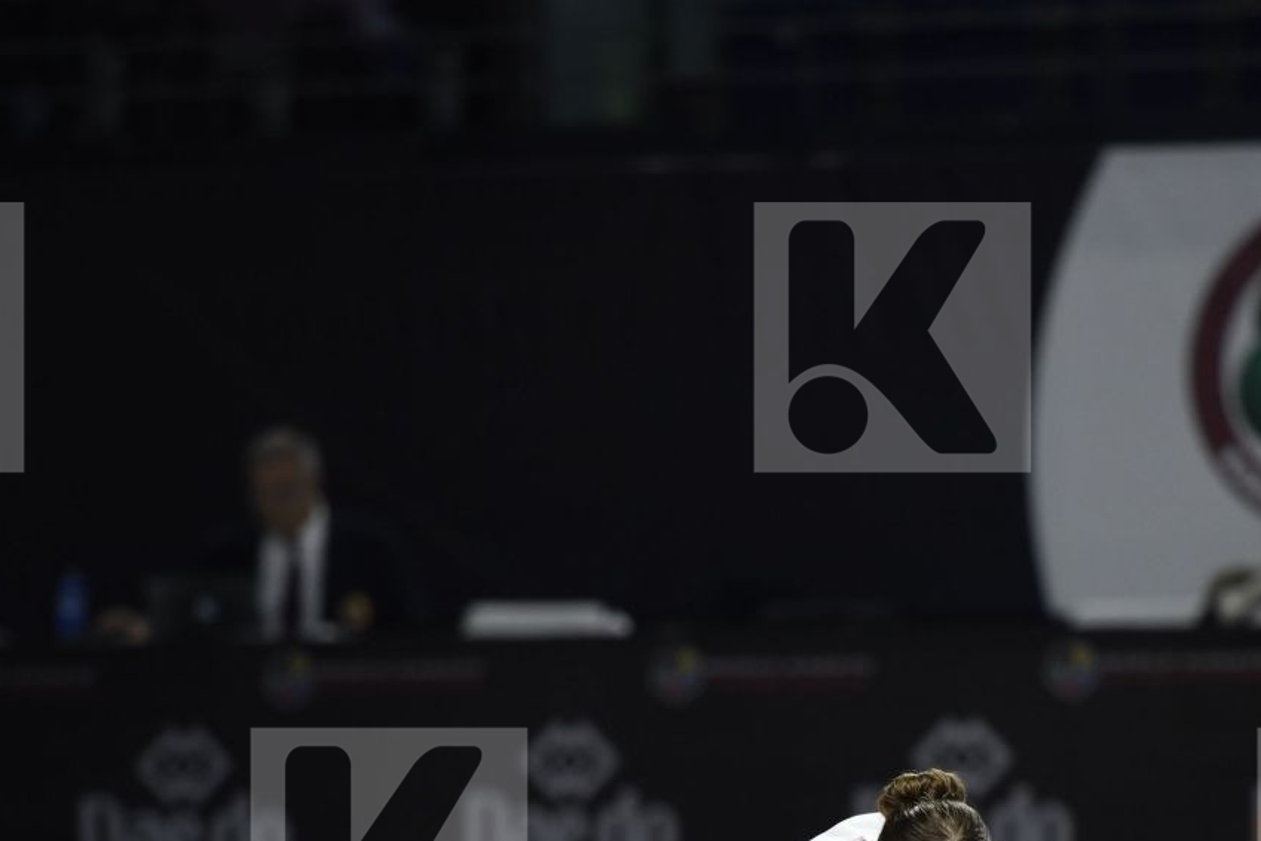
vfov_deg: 3.2
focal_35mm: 424
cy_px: 863
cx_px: 893
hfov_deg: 4.9
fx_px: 14851
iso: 800
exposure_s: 1/800
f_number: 2.8
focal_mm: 200
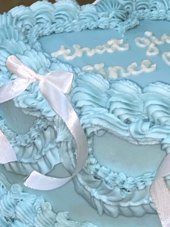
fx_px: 589
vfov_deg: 21.5
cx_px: 139
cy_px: 40
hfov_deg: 16.3
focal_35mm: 90
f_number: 1.8
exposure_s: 1/17
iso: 50
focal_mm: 4.25
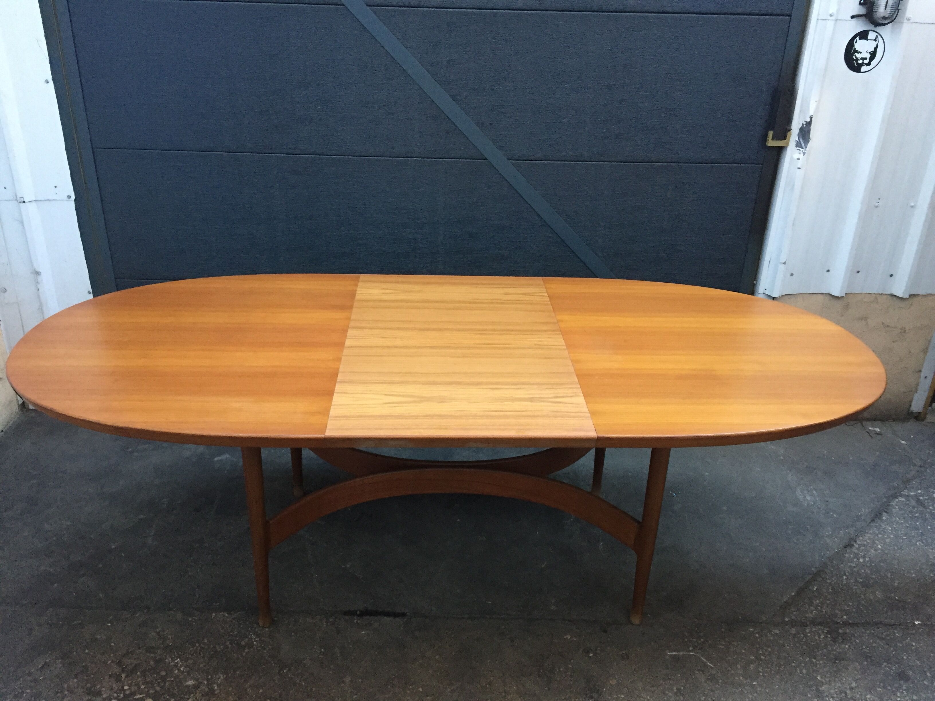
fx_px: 783
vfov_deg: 48.2
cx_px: 468
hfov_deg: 61.7
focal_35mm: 29
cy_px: 350
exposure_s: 1/33
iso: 250
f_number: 2.2
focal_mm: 4.15
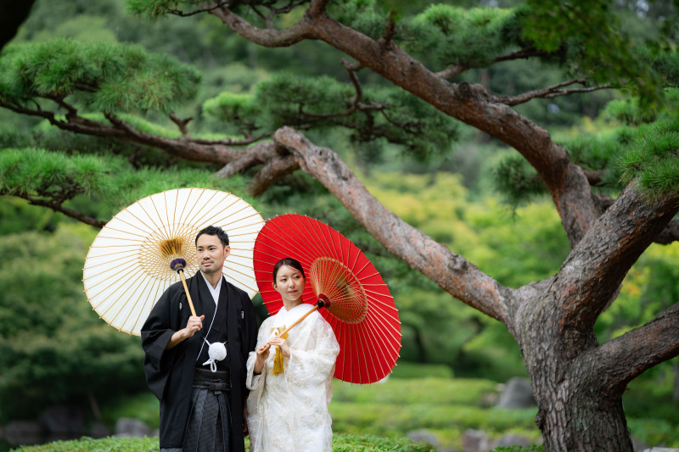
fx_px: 2546
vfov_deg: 10.2
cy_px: 226
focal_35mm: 135
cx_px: 340
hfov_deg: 15.2
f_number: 2
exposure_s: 1/1600
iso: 200
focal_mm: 135
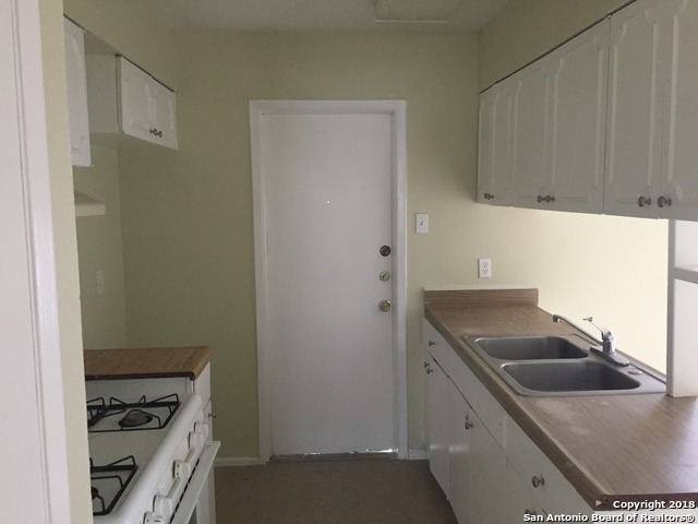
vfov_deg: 48.2
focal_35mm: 29
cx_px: 349
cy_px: 262
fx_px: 585
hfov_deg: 61.7
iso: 250
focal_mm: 4.15
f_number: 2.2
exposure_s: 1/20
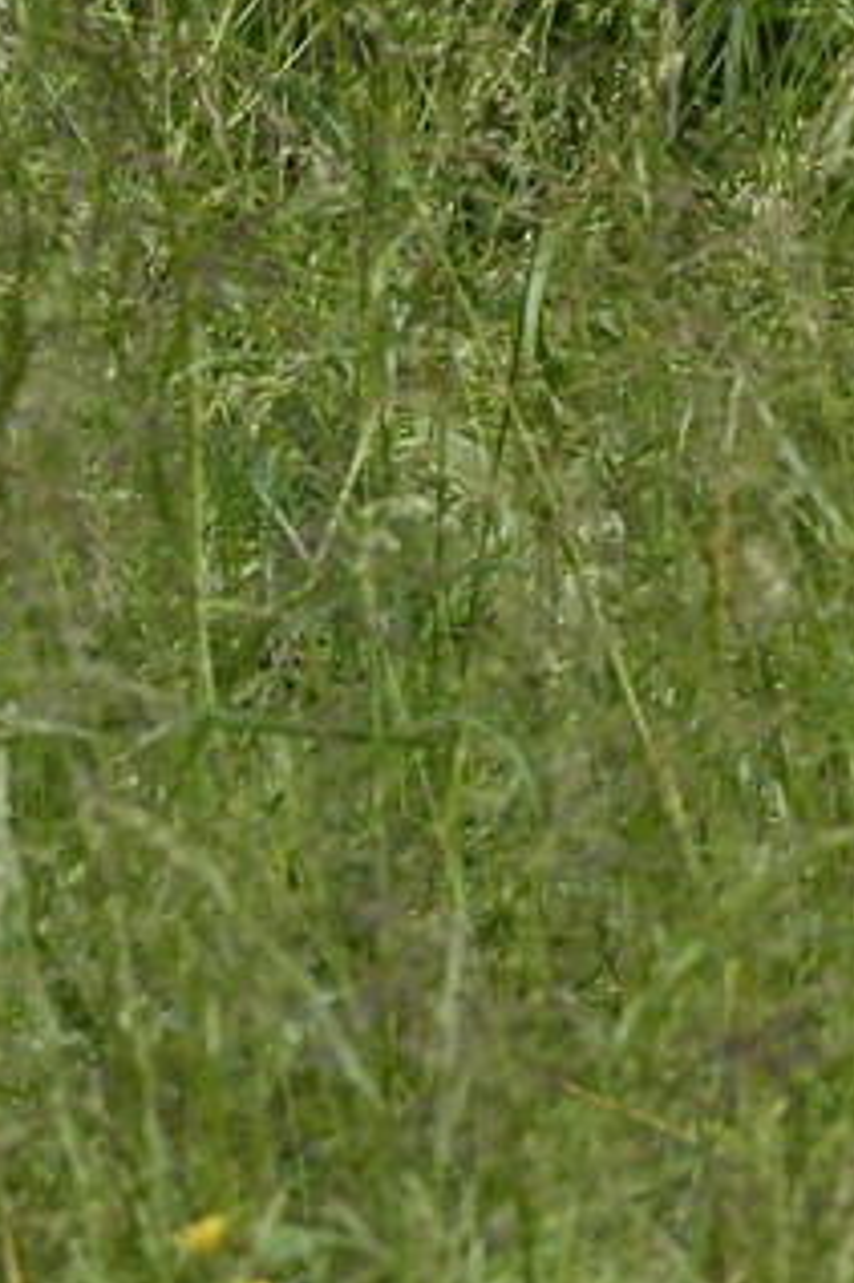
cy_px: -1352
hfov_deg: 1.4
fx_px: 36011
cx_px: 2135
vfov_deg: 2.0
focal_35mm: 1011
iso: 400
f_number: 13
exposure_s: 1/250
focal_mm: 200
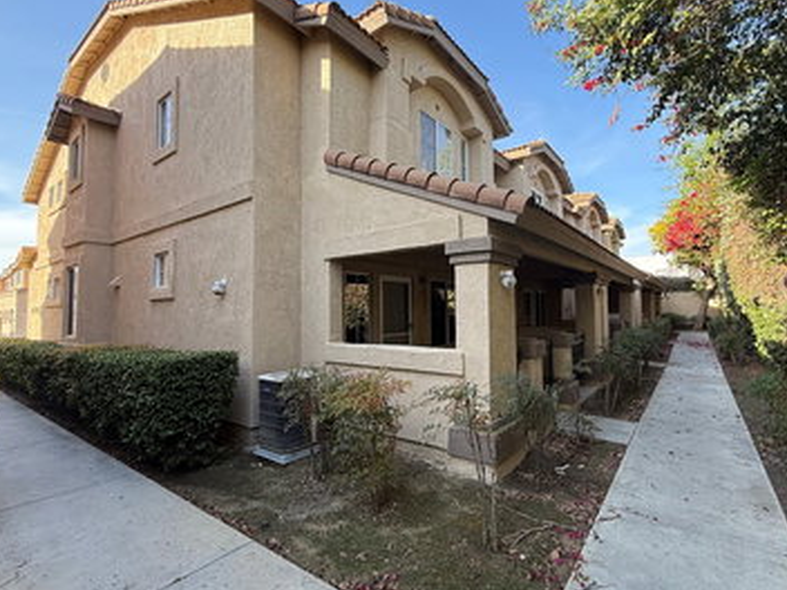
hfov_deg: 90.9
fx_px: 386
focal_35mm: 17
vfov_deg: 74.7
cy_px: 291
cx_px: 424
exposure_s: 1/182
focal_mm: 2.22
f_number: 2.2
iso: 64
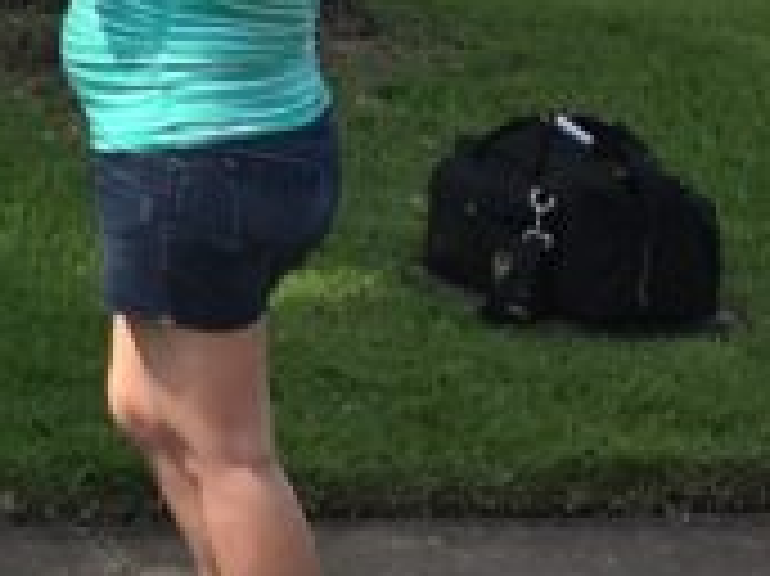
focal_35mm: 204
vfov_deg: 6.9
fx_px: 4535
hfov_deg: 8.4
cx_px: -1373
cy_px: -729
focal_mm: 4.15
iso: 25
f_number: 2.2
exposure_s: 1/343
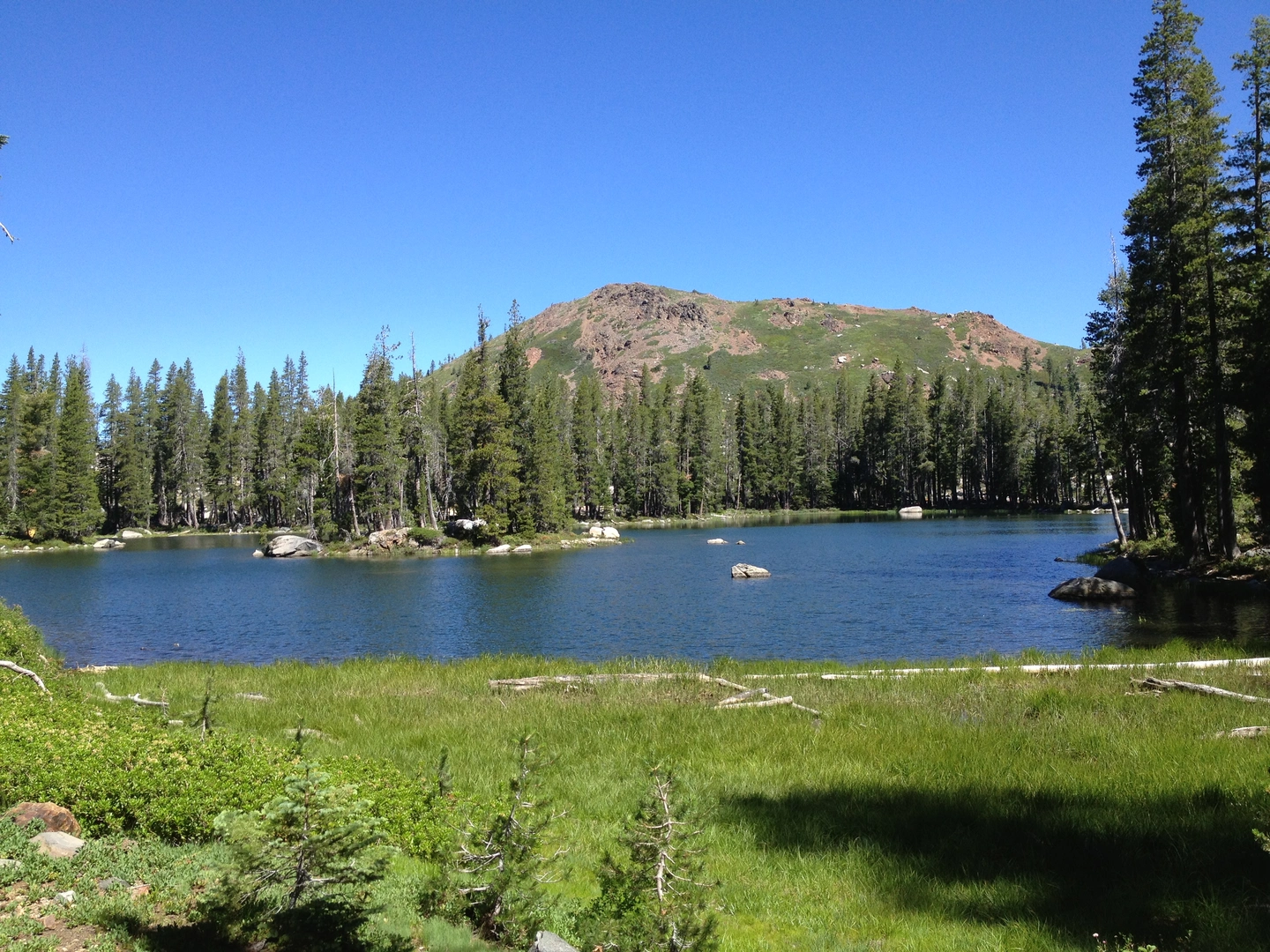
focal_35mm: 35
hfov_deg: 52.6
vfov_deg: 40.7
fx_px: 1284
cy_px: 476
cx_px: 635
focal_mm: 4.28
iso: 50
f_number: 2.4
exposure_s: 1/812
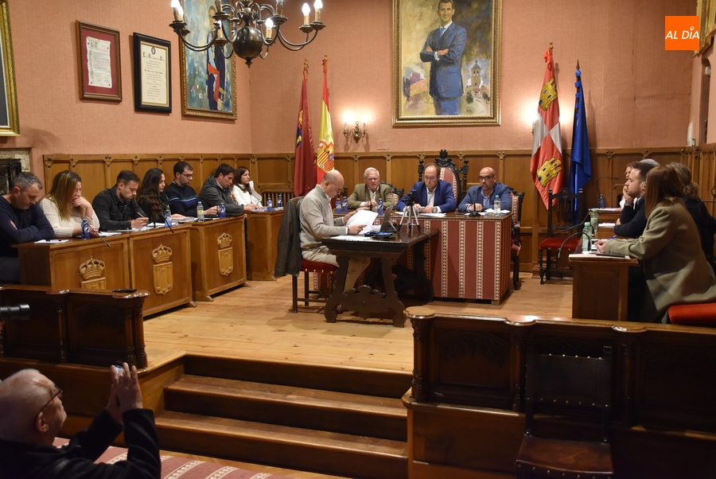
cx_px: 358
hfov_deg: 55.1
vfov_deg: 38.4
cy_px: 240
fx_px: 687
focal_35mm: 34
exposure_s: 1/60
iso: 1250
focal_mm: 23
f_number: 3.8
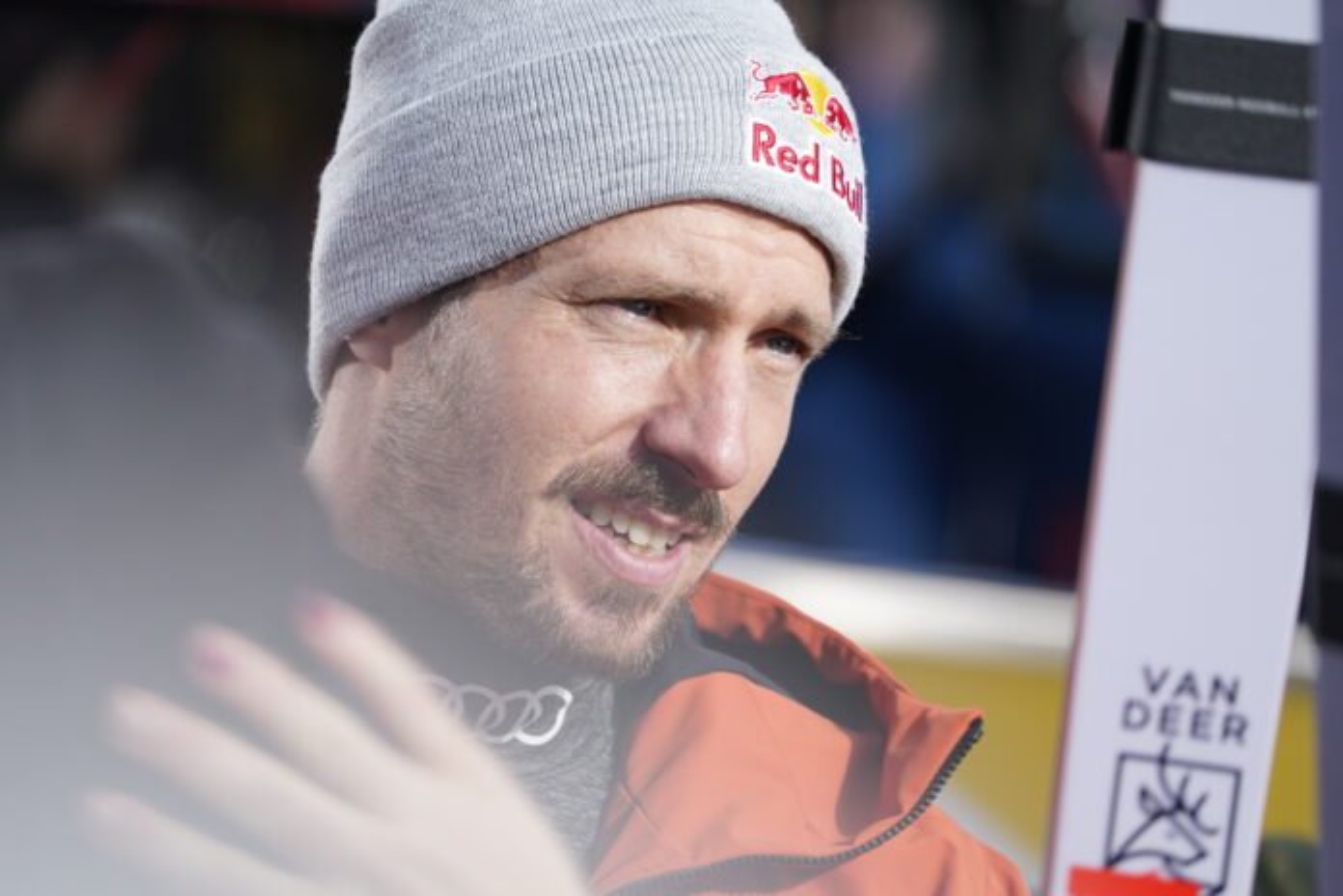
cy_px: 448
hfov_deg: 4.1
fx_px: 18651
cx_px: 672
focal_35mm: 500
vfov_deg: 2.7
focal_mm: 500
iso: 800
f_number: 6.3
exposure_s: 1/1600
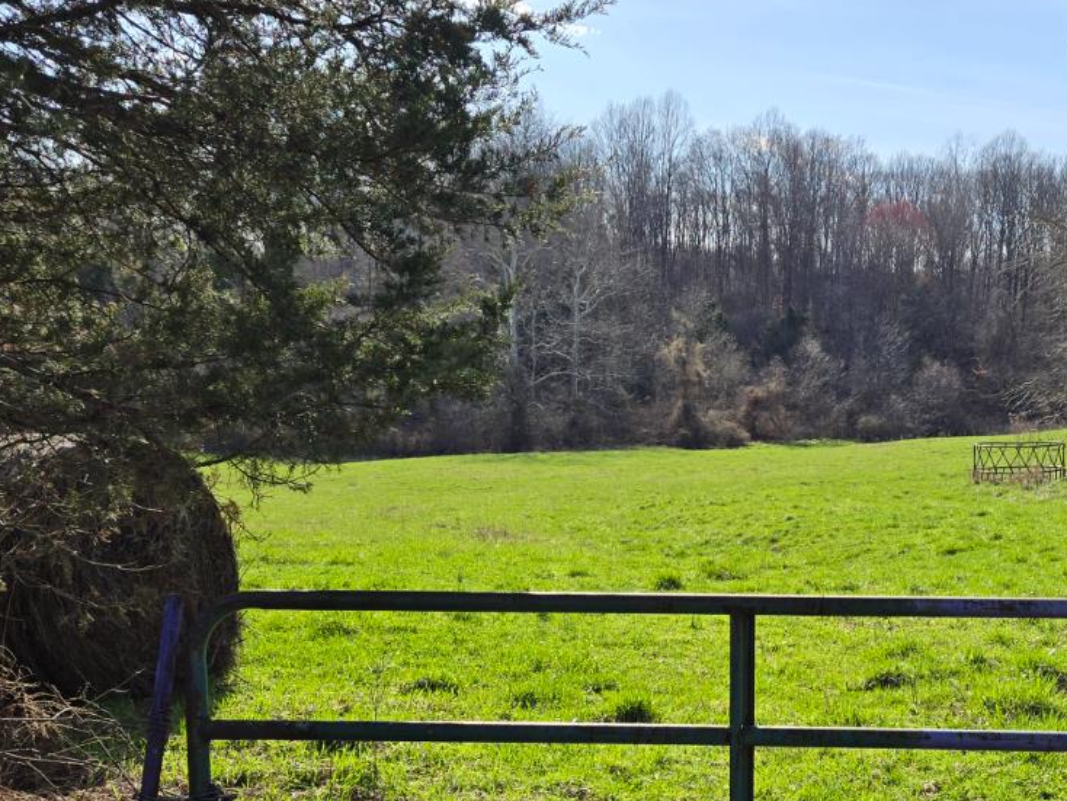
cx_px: 781
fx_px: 1449
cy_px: 626
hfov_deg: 39.5
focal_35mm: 47
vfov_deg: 30.2
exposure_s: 1/1889
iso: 25
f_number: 1.8
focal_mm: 5.4
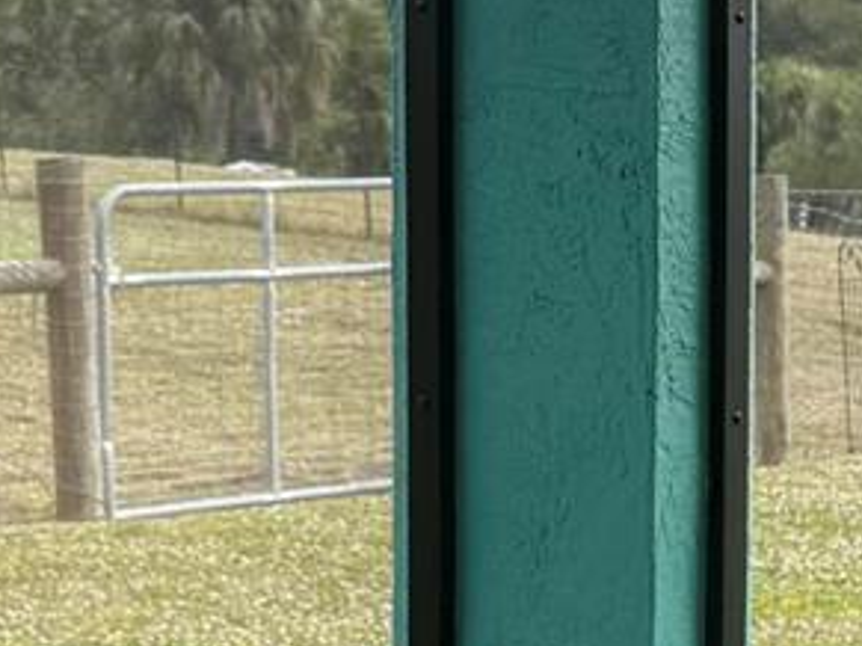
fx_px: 4207
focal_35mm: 169
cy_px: 687
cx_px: 1454
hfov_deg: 11.1
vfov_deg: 8.7
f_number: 1.78
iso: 80
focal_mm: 6.76
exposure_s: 1/788
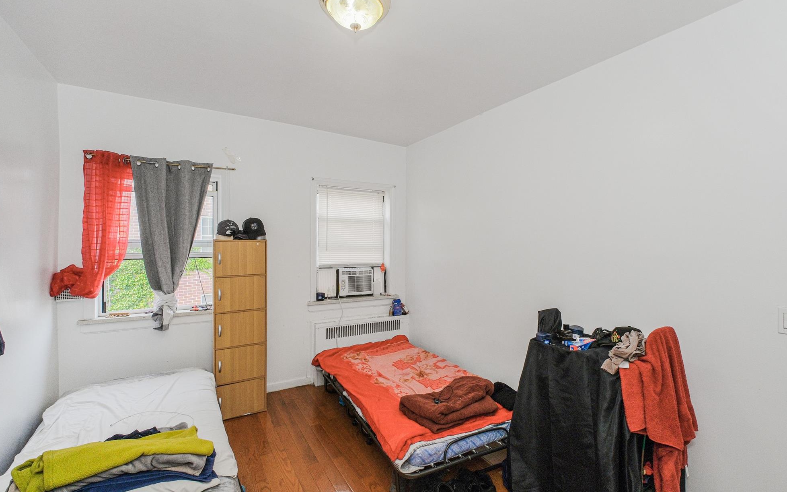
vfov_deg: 71.2
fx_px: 343
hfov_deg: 97.8
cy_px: 232
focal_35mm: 16
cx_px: 409
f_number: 8
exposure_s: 1/60
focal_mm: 10
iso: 640
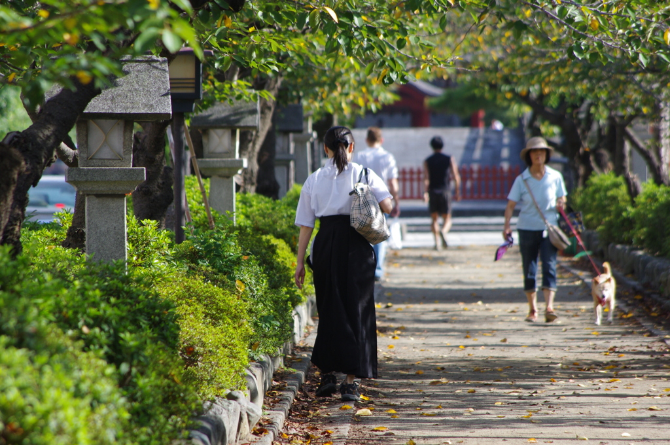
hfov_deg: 4.6
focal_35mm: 450
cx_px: 335
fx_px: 8364
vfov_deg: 3.0
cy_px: 222
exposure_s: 1/320
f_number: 8
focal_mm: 300
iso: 400
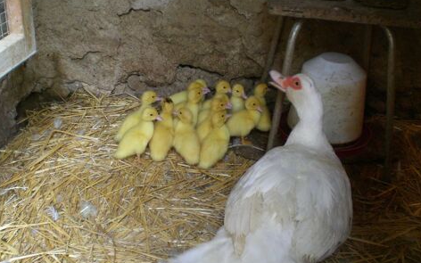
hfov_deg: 48.2
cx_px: 210
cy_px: 119
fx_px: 470
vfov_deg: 31.2
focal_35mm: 41
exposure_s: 1/60
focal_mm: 6.3
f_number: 3.1
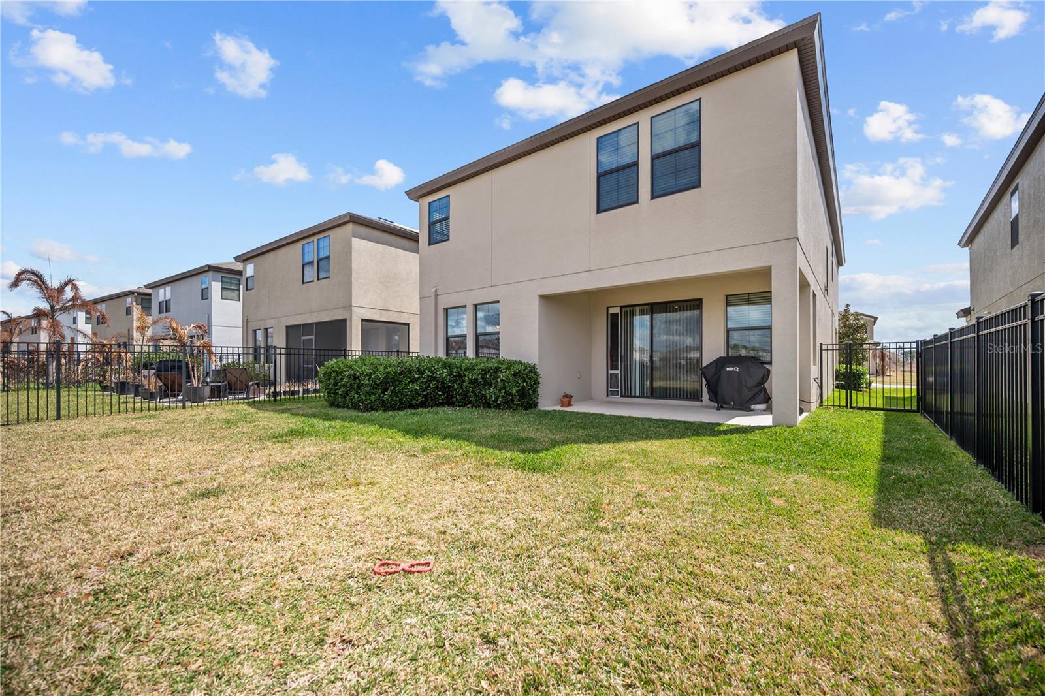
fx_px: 406
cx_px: 522
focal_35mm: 14
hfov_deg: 104.3
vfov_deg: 81.2
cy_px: 348
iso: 100
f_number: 4
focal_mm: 14
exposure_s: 1/500
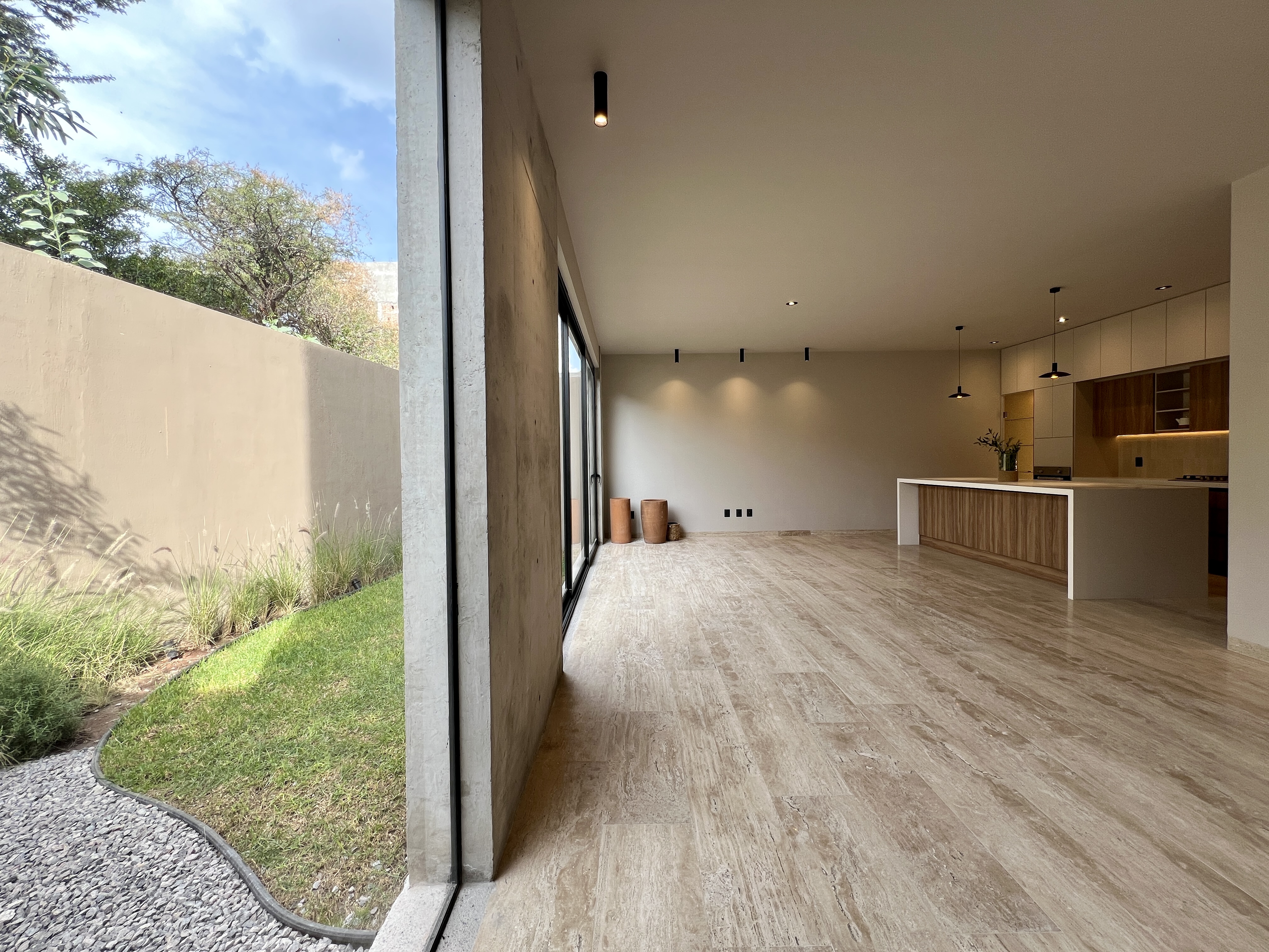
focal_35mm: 13
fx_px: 477
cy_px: 476
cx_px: 634
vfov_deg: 89.9
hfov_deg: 106.2
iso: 32
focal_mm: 1.57
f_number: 1.8
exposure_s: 1/111
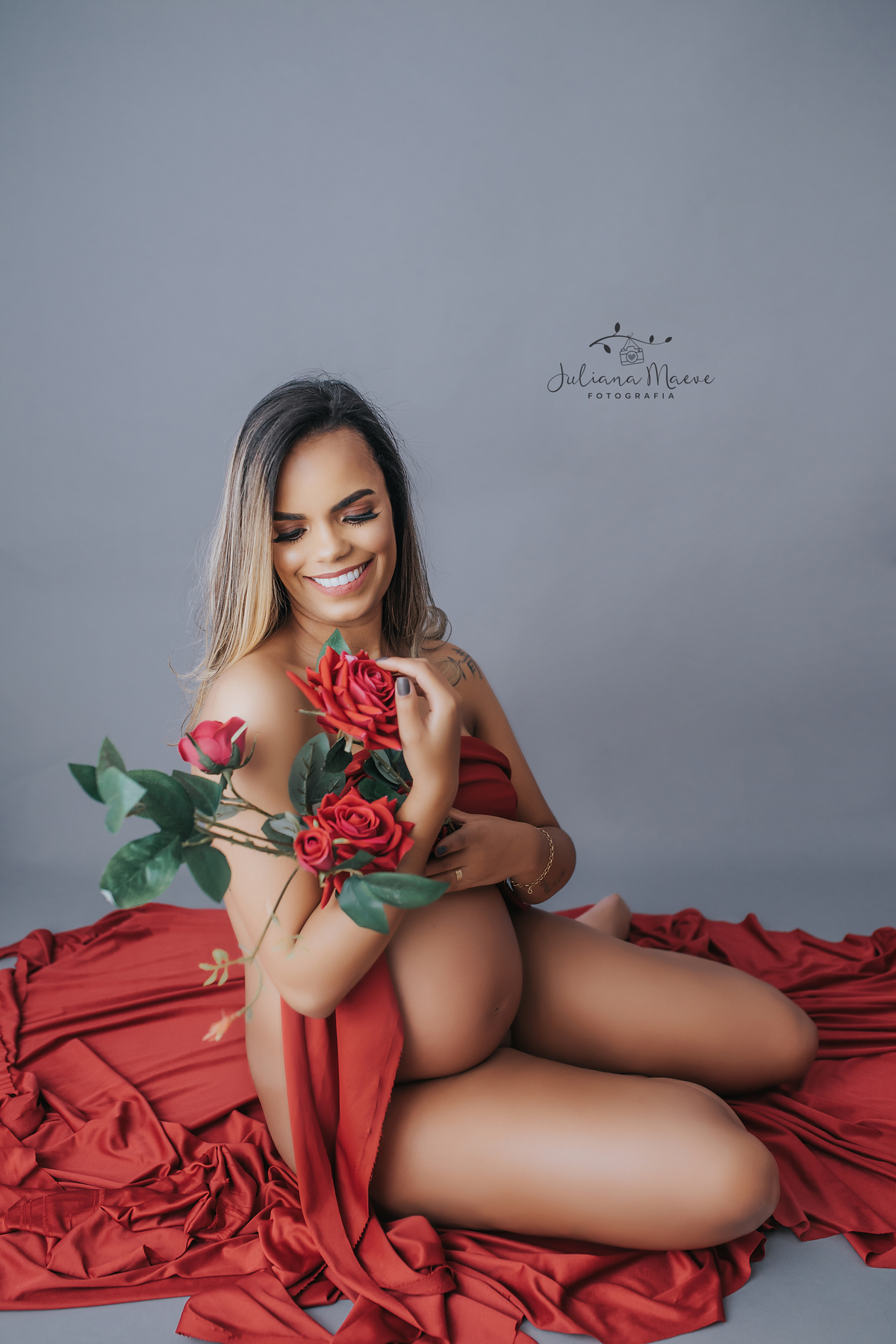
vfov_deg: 54.4
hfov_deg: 37.9
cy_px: 672
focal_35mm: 35
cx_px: 448
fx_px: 1306
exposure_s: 1/125
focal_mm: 35
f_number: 3.2
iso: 320
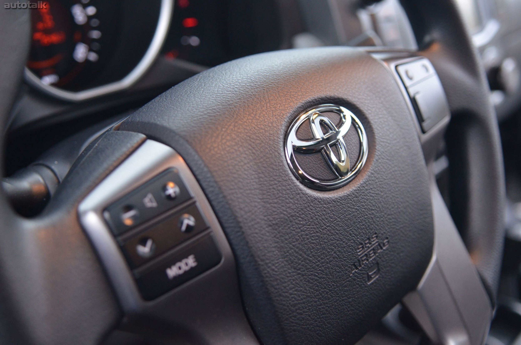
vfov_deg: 29.7
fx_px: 650
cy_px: 172
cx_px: 260
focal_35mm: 45
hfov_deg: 43.7
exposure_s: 1/30
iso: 1600
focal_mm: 30
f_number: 2.8
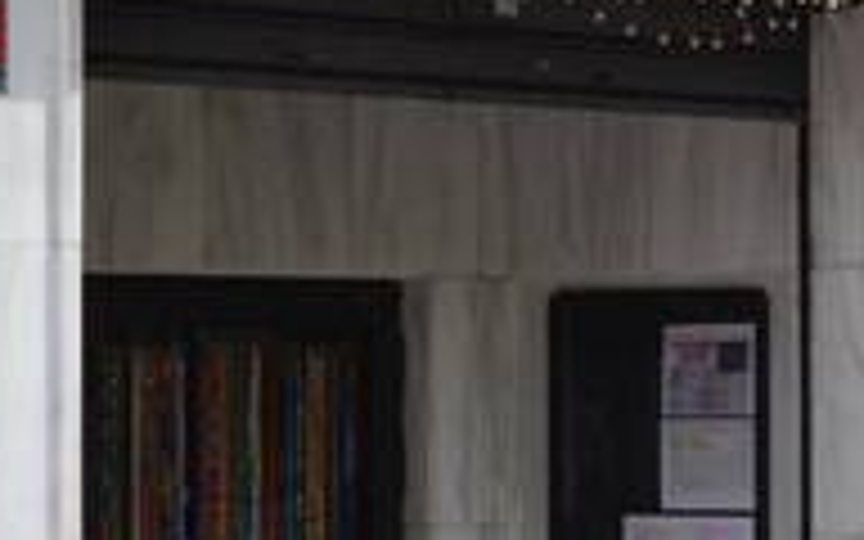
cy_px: 346
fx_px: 3932
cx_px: 1411
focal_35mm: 167
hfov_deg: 11.8
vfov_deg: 7.9
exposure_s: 1/250
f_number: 10
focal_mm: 32
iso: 400
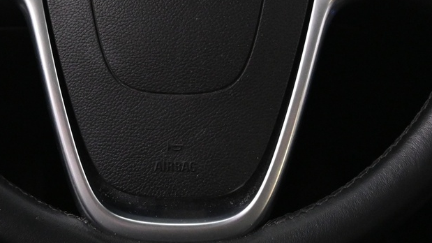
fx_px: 989
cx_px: 170
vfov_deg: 13.6
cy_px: -50
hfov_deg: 24.6
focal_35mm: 86
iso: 2800
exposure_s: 1/30
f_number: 4
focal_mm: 21
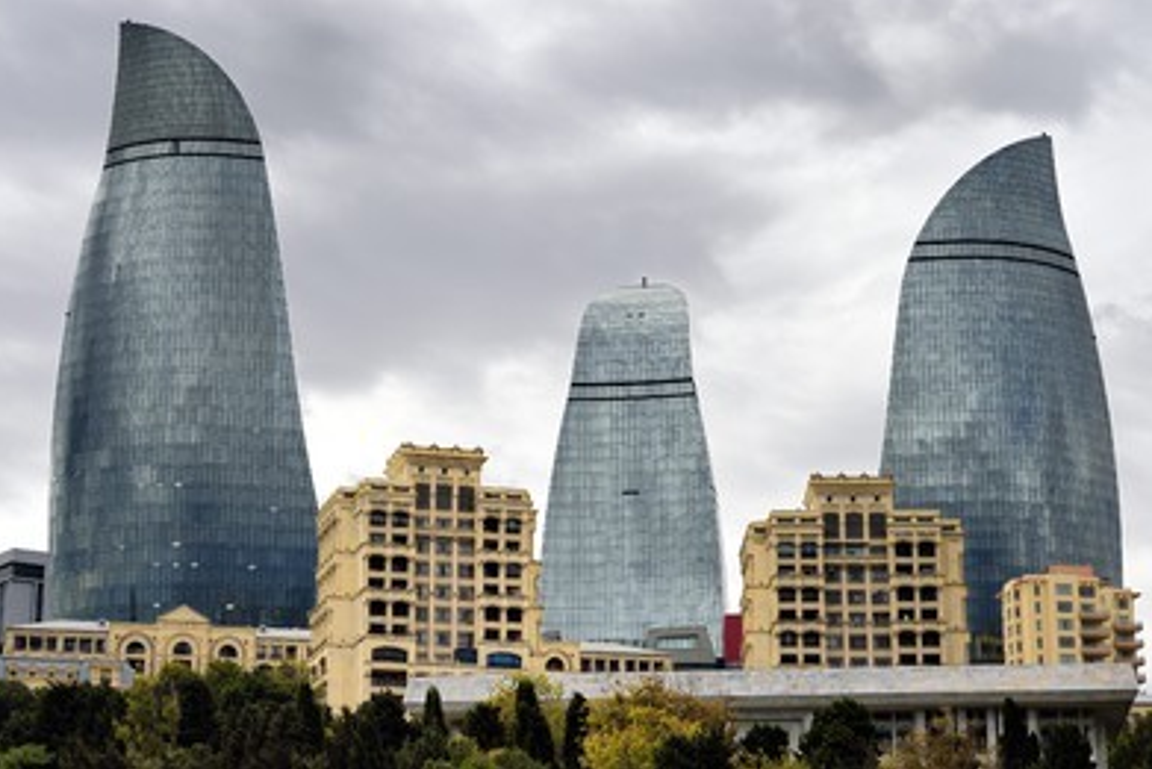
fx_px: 2817
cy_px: 359
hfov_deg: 23.1
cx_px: 554
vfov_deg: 15.5
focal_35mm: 88
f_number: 13
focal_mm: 82
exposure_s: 1/250
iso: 200
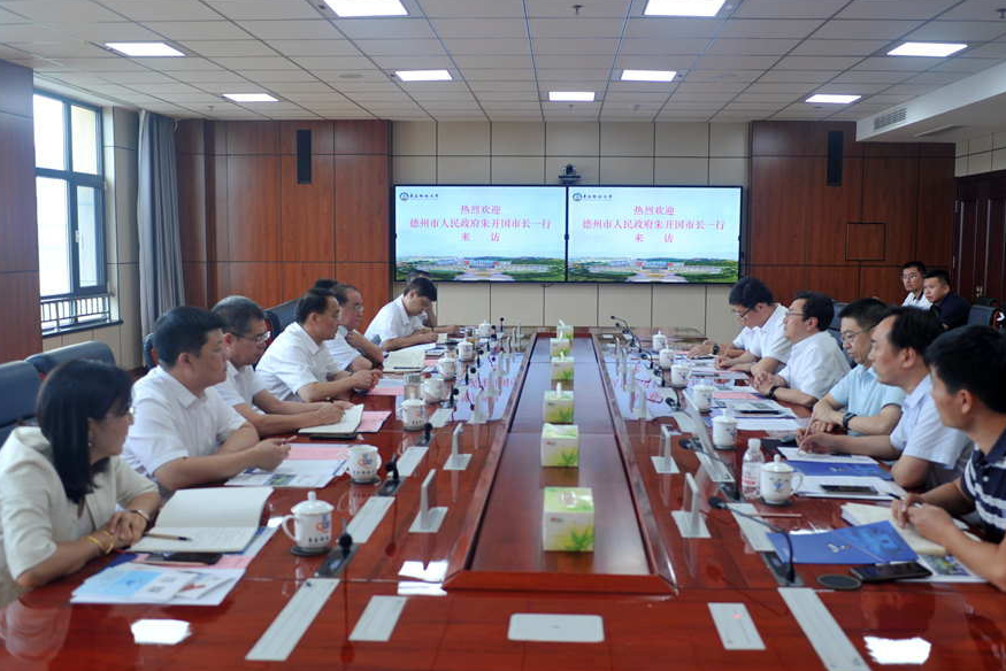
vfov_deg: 41.1
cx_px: 525
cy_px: 350
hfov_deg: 58.7
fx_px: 894
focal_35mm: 32
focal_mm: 28
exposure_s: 1/60
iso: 200
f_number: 4
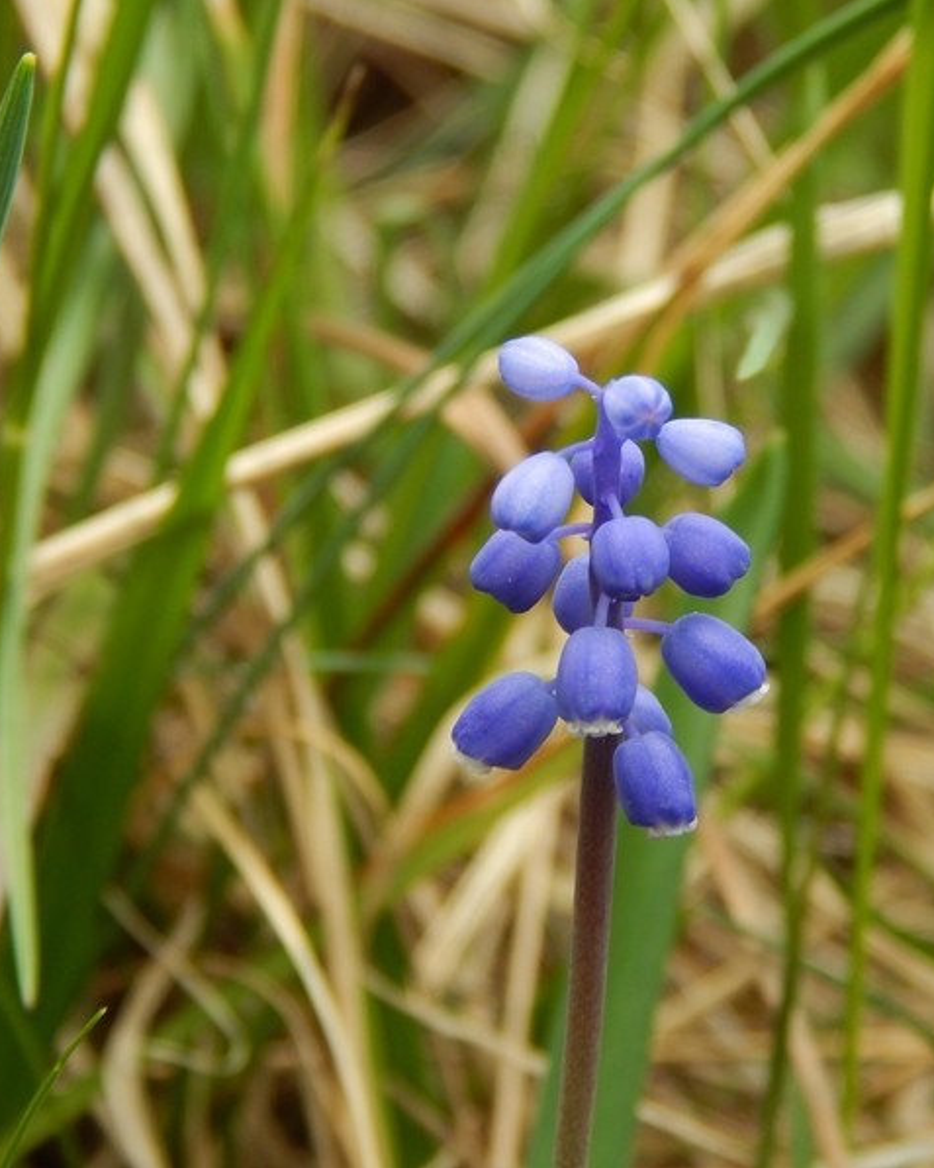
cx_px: 582
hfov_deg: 8.9
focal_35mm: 173
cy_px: 582
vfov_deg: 11.2
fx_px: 5976
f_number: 4.8
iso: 125
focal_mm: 23.4
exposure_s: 1/100
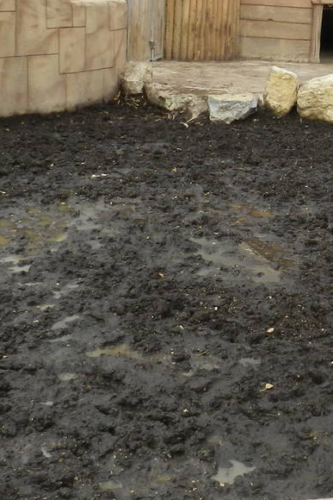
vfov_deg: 30.4
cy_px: 198
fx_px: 915
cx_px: 288
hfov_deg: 20.3
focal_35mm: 66
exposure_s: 1/400
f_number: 3.4
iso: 160
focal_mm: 4
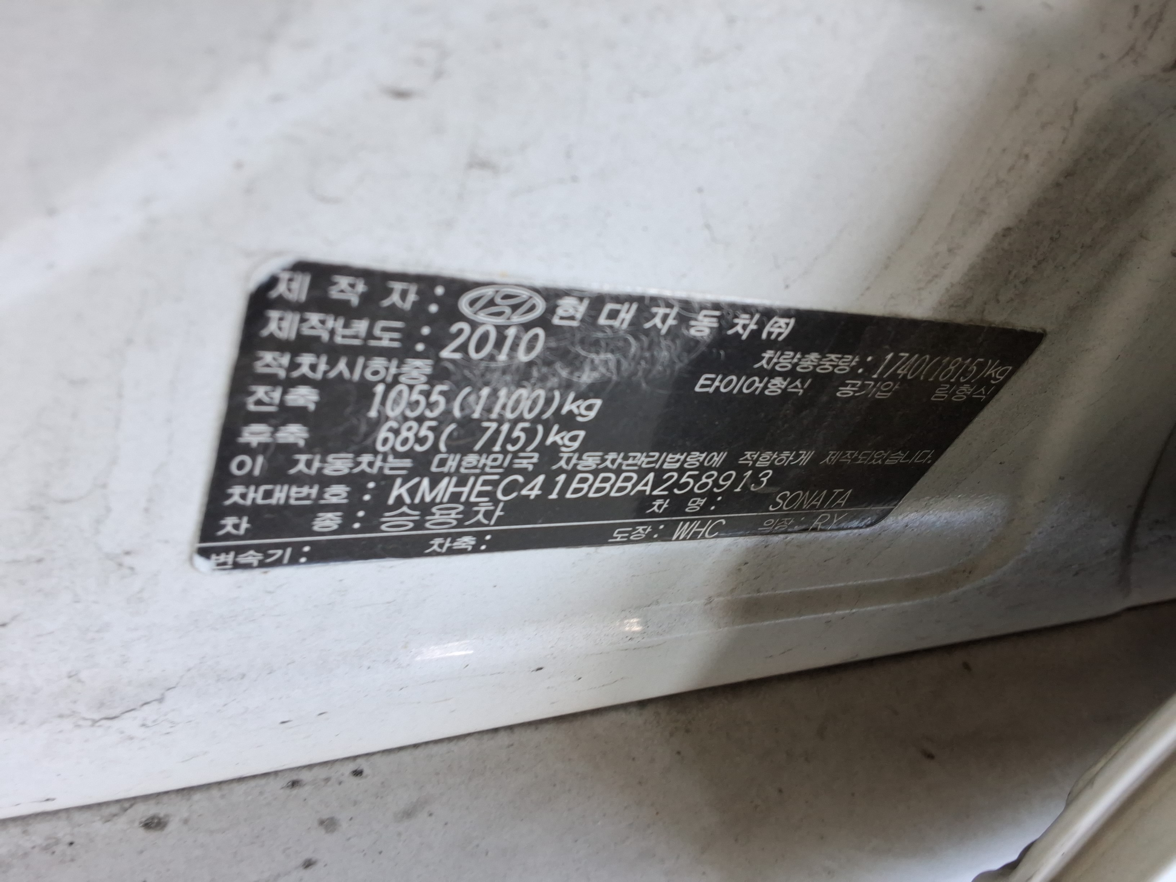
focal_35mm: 28
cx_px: 588
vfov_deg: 49.7
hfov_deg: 63.4
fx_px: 951
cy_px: 441
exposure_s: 1/40
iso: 50
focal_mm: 2.91
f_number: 1.9
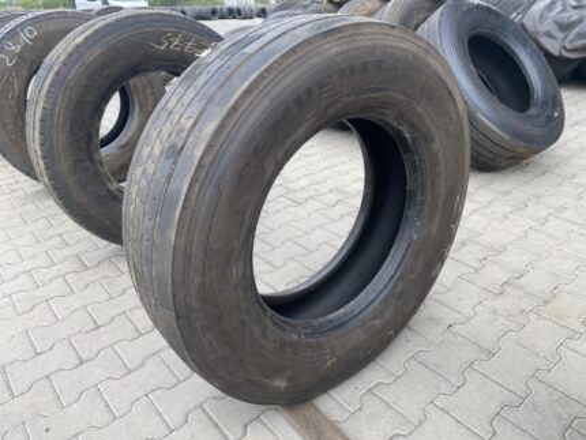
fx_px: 440
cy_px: 220
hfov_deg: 67.3
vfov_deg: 53.1
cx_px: 293
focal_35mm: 26
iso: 32
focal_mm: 4.25
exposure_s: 1/620
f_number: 1.8
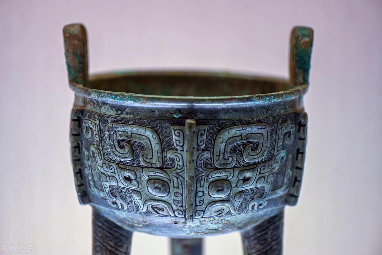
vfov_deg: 13.0
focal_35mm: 105
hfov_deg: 19.5
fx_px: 1114
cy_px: 128
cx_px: 191
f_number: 3
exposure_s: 1/80
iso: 640
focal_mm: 105
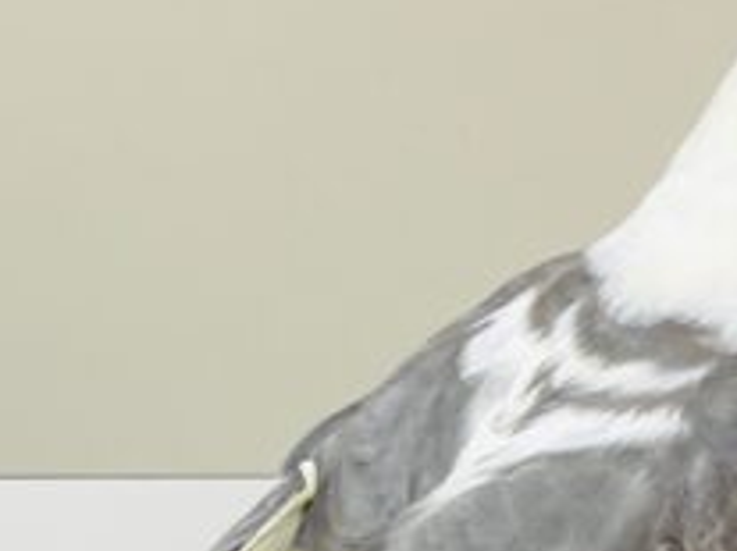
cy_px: 608
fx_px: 3426
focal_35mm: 161
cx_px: 171
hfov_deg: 12.2
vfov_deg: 9.1
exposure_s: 1/100
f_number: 2
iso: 64
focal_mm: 6
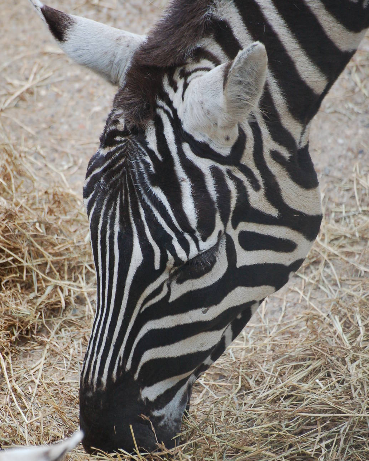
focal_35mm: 472
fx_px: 6442
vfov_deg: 4.1
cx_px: 184
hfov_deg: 3.3
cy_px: 273
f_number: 5.6
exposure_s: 1/500
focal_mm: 270
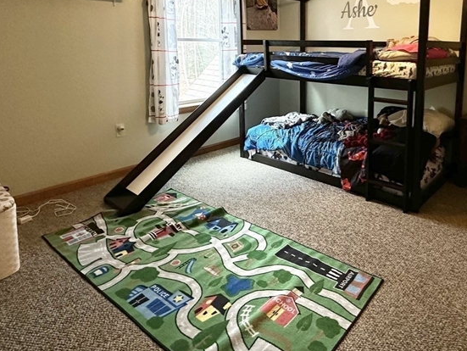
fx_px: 351
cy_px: 90
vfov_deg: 51.0
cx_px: 320
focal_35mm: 26
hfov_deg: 65.1
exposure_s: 1/120
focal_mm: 2.22
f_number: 2.2
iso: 250
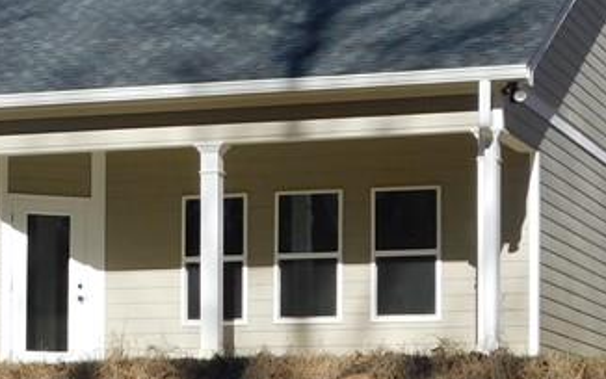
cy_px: 349
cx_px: 19
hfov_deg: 13.8
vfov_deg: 8.7
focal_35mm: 150
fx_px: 2478
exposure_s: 1/1000
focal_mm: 8
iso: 125
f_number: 3.7
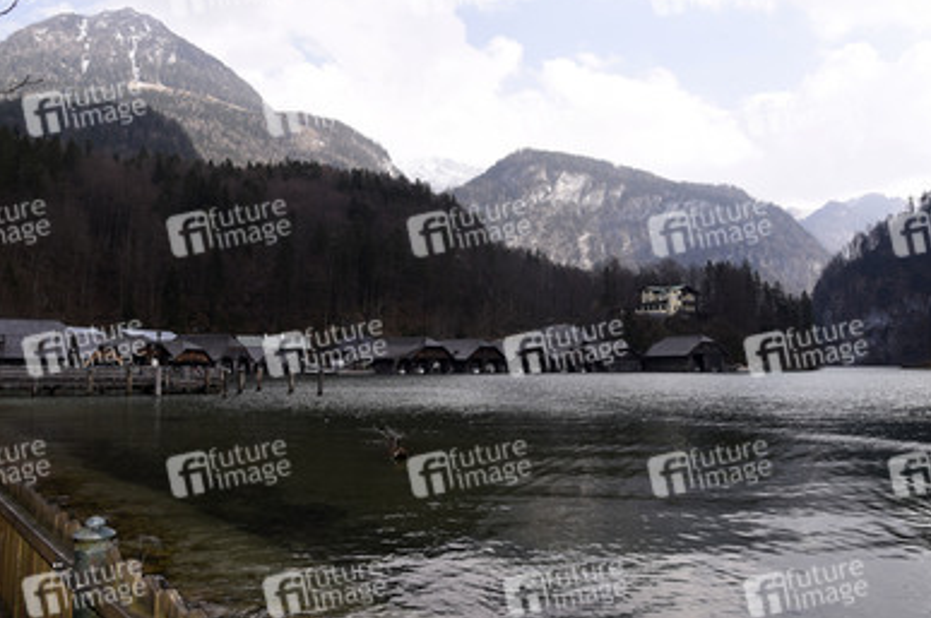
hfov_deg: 65.4
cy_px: 289
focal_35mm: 28
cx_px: 502
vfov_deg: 46.3
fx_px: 723
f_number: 9
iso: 200
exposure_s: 1/160
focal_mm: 24
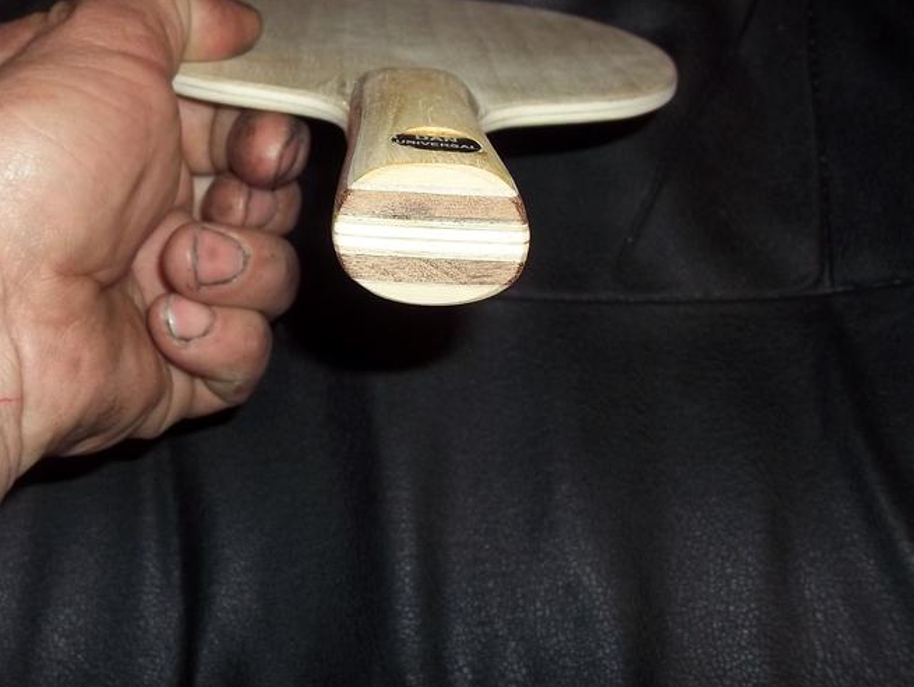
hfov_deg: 37.8
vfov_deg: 28.8
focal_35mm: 50
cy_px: 204
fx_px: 1321
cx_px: 321
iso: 80
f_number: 2.9
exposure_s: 1/30
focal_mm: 5.7
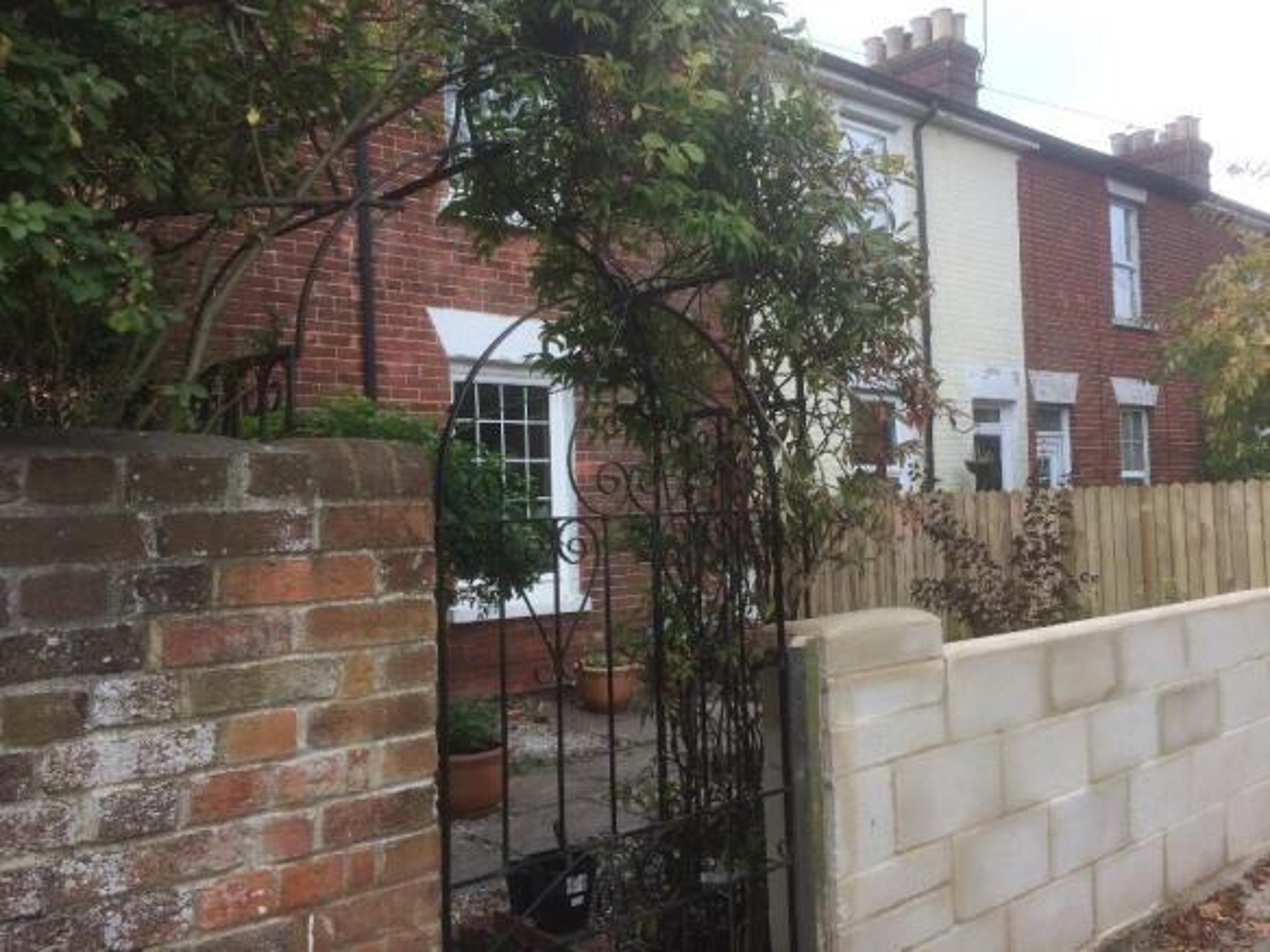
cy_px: 476
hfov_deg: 61.7
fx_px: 1064
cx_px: 635
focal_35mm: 29
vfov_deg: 48.2
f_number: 2.2
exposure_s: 1/268
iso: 32
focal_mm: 4.15
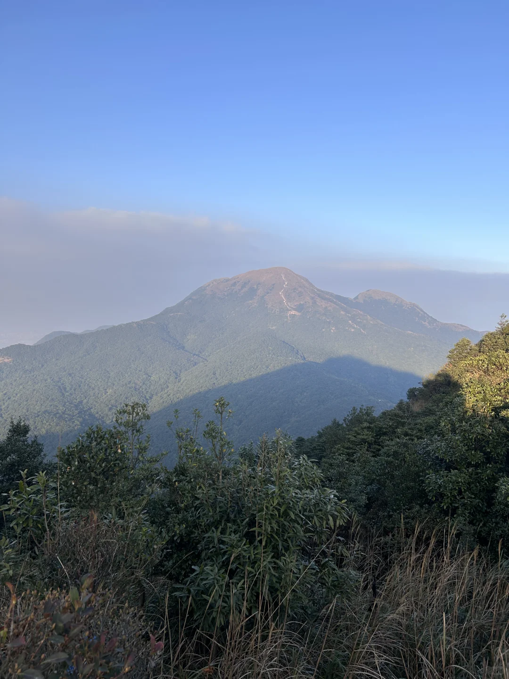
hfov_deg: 53.1
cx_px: 254
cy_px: 340
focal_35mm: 26
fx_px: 510
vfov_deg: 67.3
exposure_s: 1/1621
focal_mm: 5.7
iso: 50
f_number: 1.5
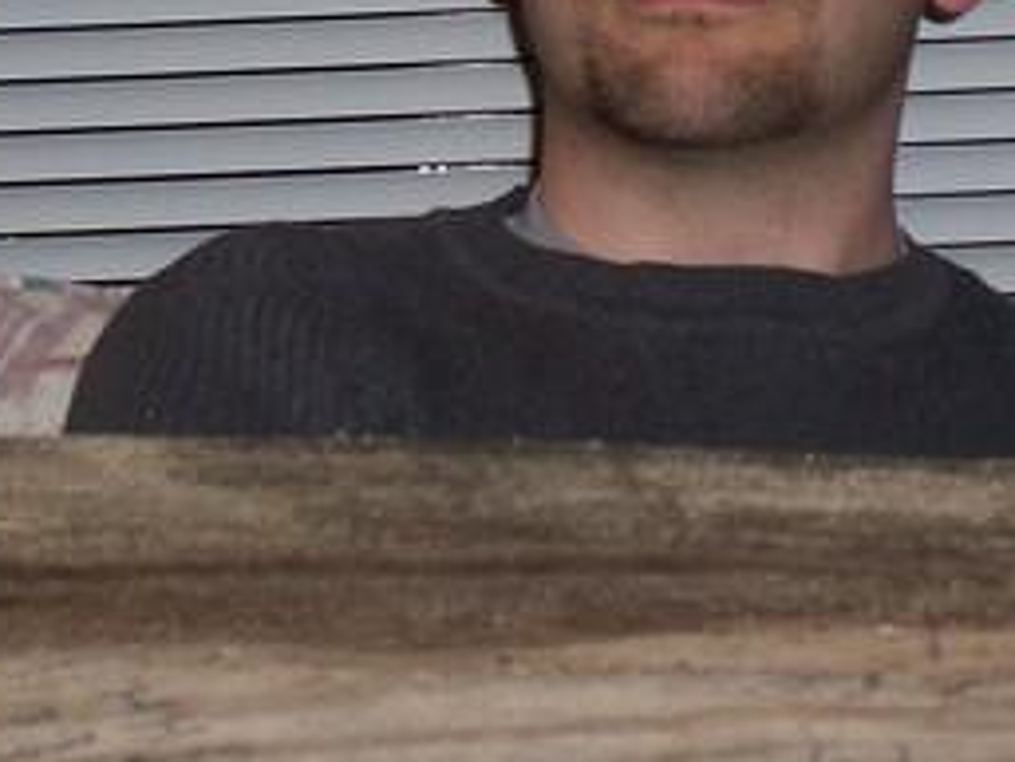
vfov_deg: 5.4
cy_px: -20
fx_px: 8097
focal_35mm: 276
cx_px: 640
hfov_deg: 7.2
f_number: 4.8
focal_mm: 16.8
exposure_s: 1/90
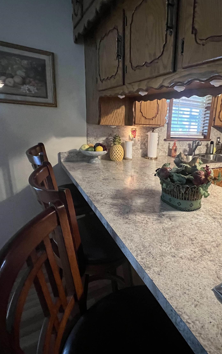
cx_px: 161
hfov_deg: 59.6
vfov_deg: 88.0
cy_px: 172
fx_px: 184
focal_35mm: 19
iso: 800
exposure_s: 1/40
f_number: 1.8
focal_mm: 1.57
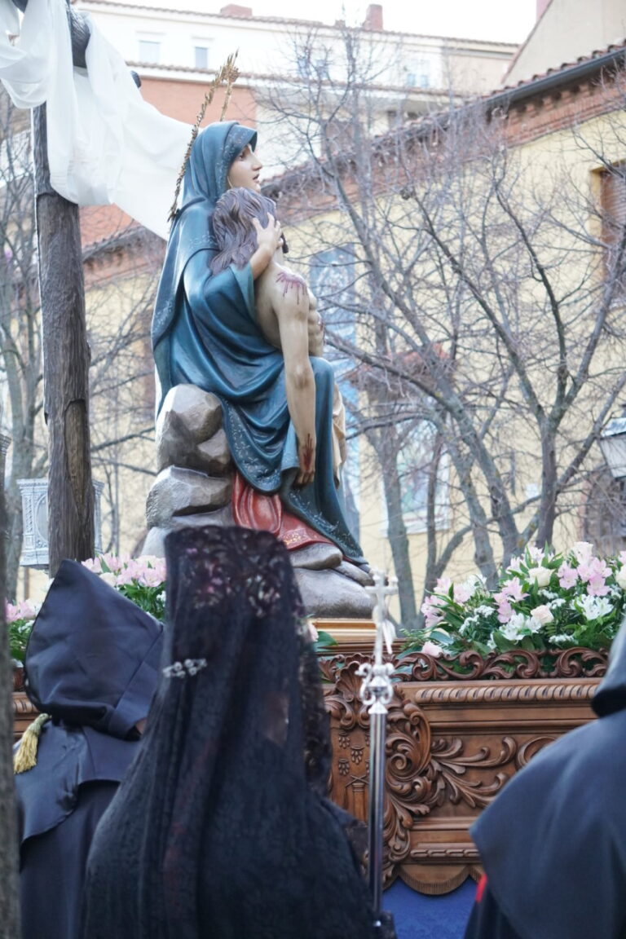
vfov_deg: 24.6
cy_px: 470
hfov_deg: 16.6
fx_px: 2152
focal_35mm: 82
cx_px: 313
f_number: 4.5
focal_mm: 55
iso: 2500
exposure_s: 1/160
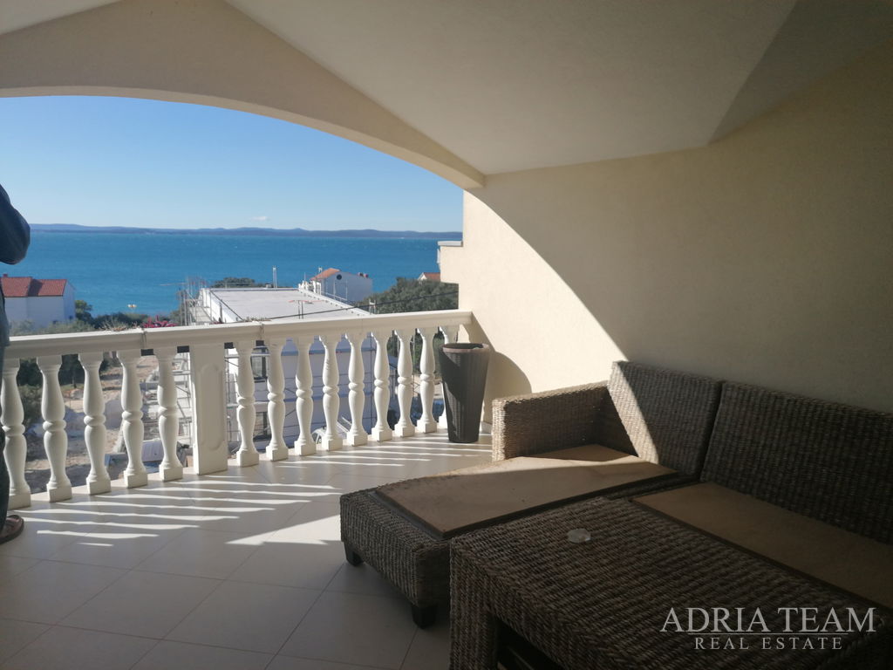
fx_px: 697
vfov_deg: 51.4
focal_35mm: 27
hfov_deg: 65.3
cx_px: 446
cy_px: 335
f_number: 1.8
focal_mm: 4.75
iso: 50
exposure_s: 1/1575
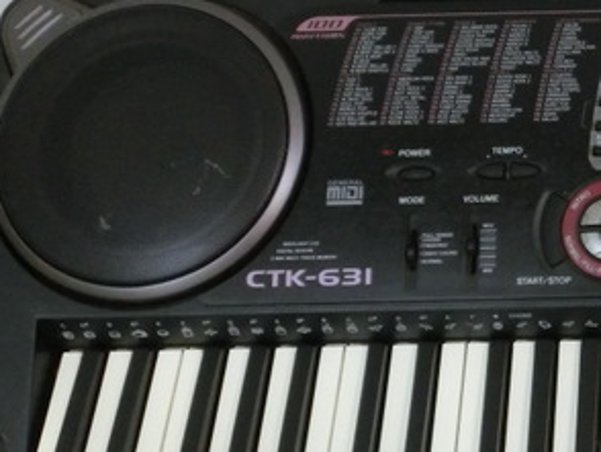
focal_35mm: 68
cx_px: 765
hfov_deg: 25.0
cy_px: 149
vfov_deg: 21.6
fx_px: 1182
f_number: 3.3
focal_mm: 4.4
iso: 800
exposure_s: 1/125
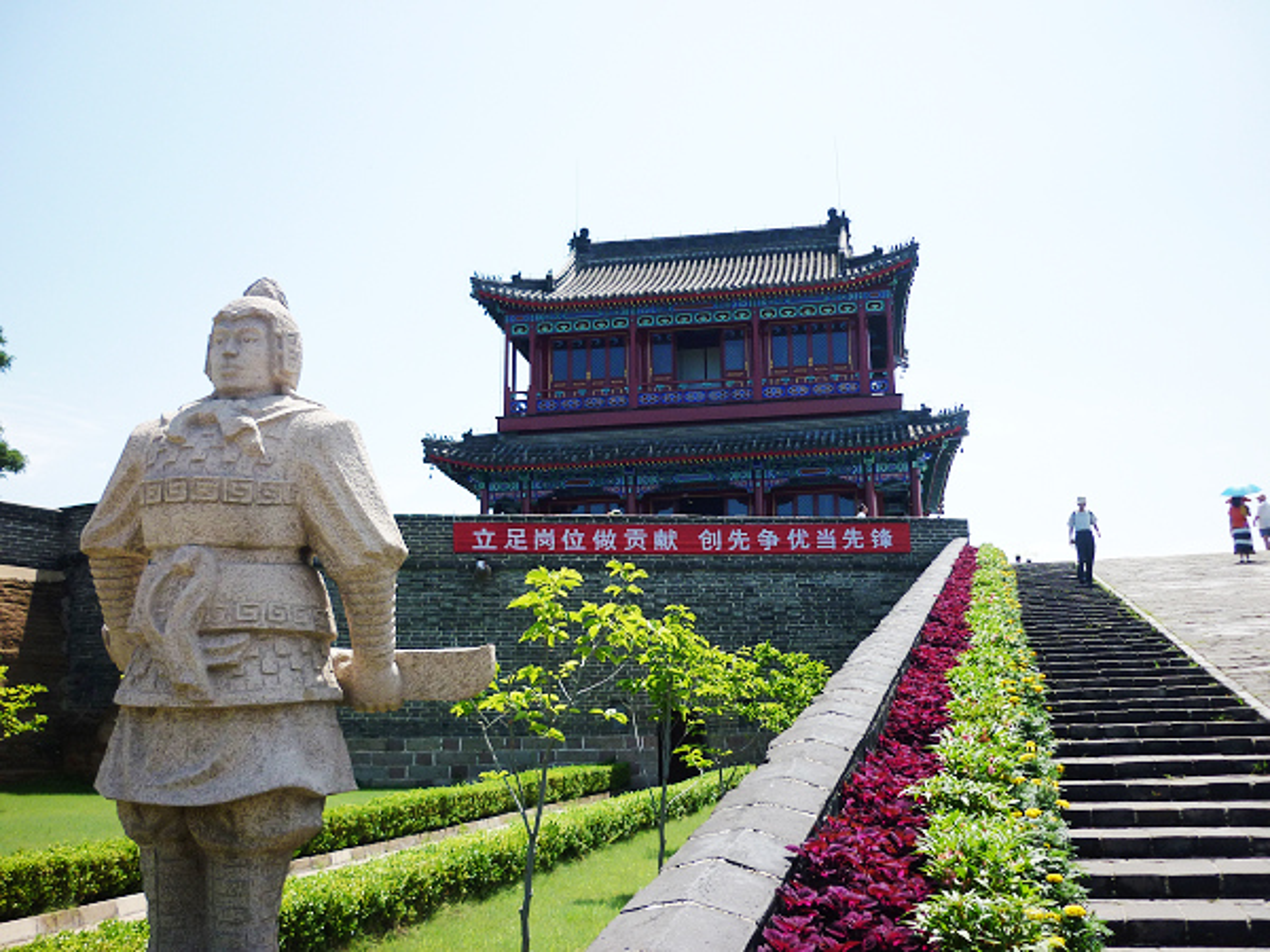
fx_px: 1211
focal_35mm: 33
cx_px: 635
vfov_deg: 42.9
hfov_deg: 55.4
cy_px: 476
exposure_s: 1/160
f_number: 8
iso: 80
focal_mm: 5.5
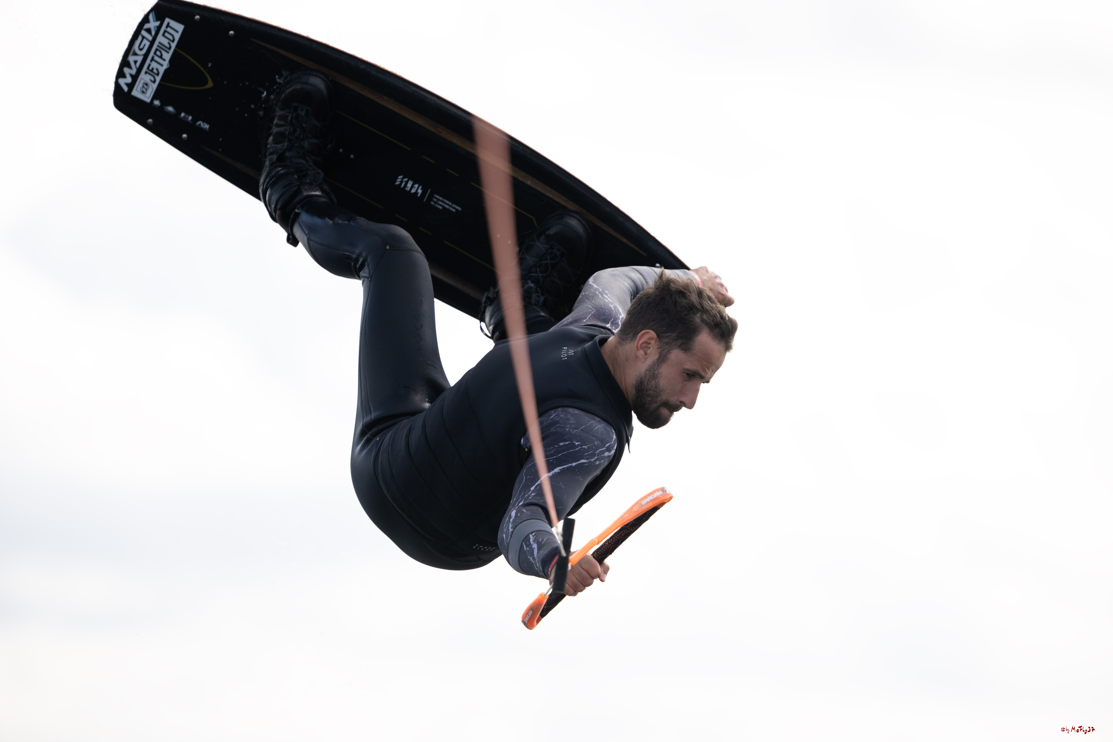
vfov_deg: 3.4
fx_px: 12366
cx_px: 556
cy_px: 371
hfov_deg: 5.2
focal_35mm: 400
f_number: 4
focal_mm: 400
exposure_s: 1/2000
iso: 320
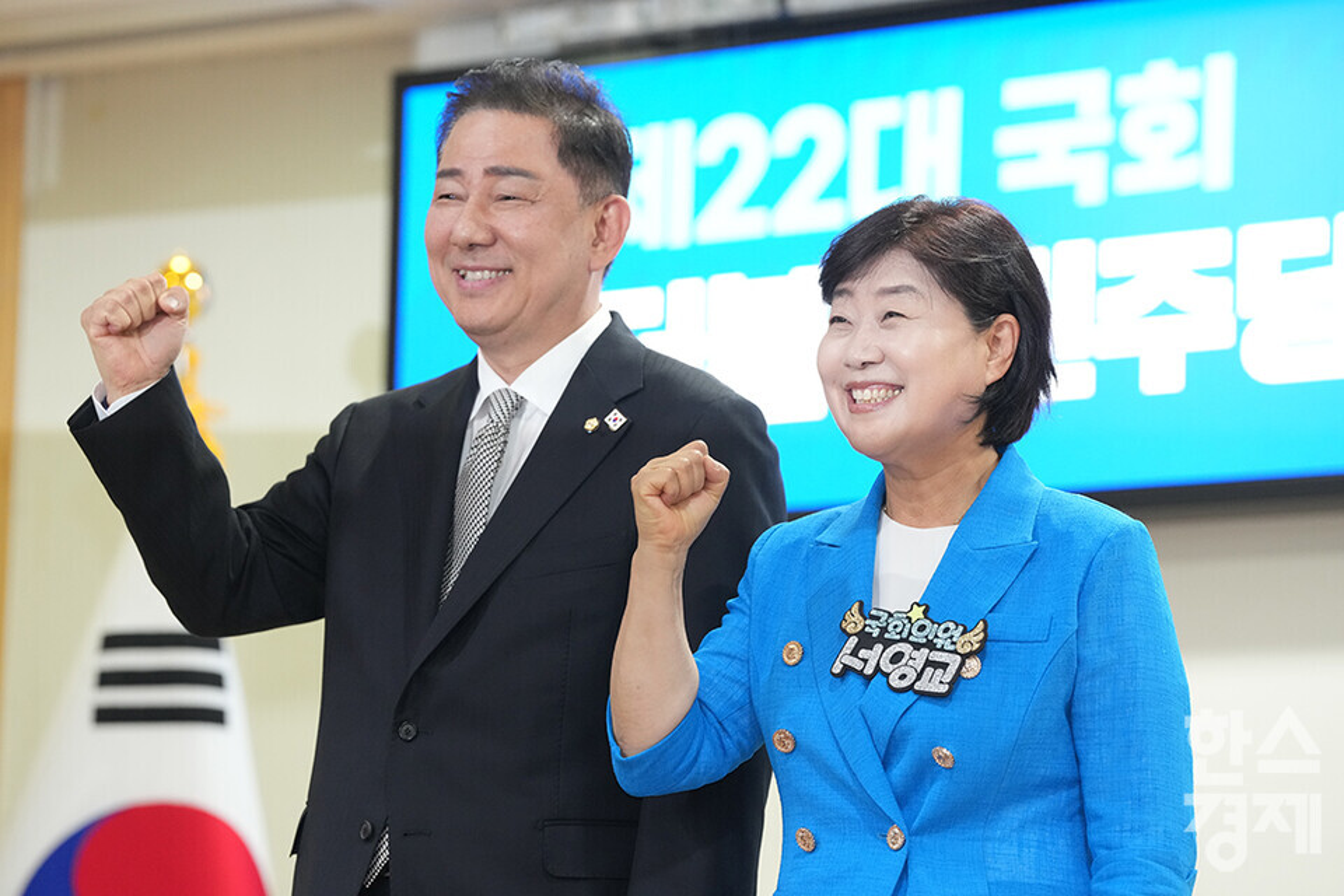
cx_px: 672
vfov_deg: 8.6
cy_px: 448
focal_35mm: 159
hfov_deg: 12.9
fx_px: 5936
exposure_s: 1/200
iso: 3200
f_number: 4.5
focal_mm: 159
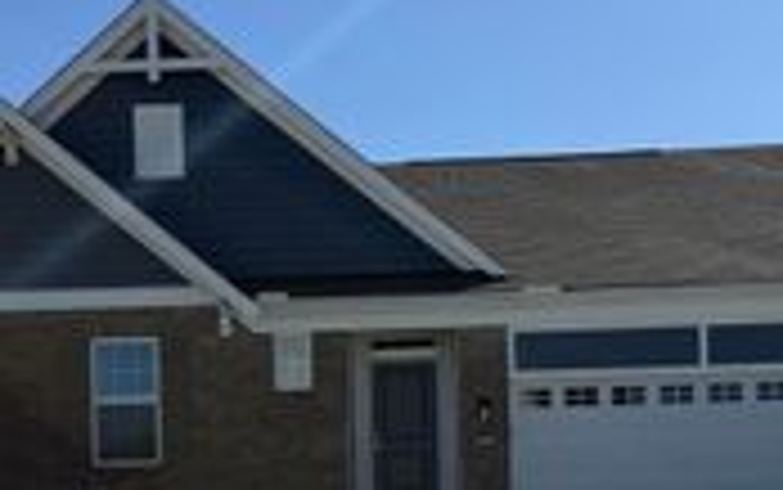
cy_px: 474
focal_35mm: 73
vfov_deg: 17.5
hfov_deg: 28.2
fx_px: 1559
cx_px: 333
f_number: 1.78
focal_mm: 6.76
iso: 80
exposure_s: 1/8130
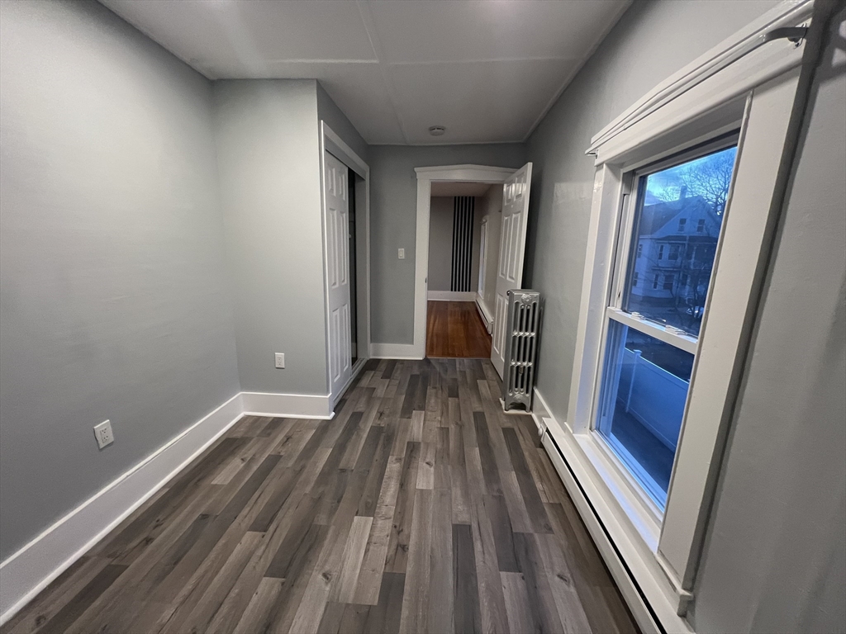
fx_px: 318
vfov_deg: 89.9
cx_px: 423
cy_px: 317
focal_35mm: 13
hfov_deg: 106.2
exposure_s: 1/60
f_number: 1.8
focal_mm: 1.57
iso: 320
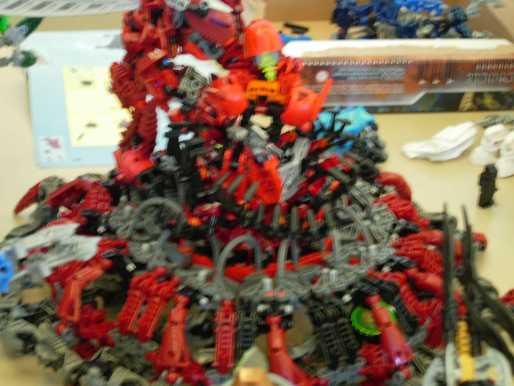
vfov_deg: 13.1
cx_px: 257
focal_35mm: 113
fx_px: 1678
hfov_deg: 17.4
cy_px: 193
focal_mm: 23.4
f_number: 4.9
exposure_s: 1/8.9
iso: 200
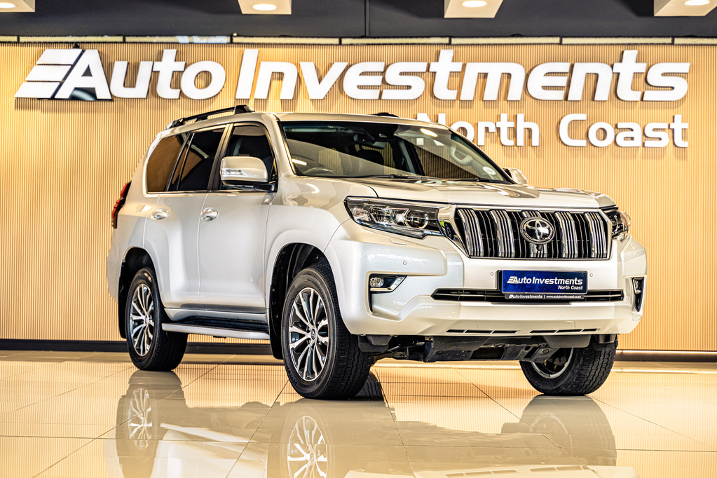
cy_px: 239
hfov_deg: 27.0
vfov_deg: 18.2
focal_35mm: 75
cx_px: 358
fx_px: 1494
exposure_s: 1/125
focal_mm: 75
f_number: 4
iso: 500
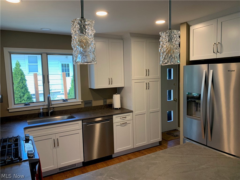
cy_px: 90
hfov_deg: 67.3
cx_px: 120
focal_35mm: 26
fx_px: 180
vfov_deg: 53.1
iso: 80
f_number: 1.8
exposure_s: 1/60
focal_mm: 4.25
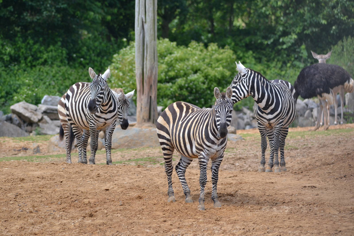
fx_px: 3688
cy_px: 118
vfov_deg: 3.7
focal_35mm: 375
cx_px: 177
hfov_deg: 5.5
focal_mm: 250
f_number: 5.6
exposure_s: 1/640
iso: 400
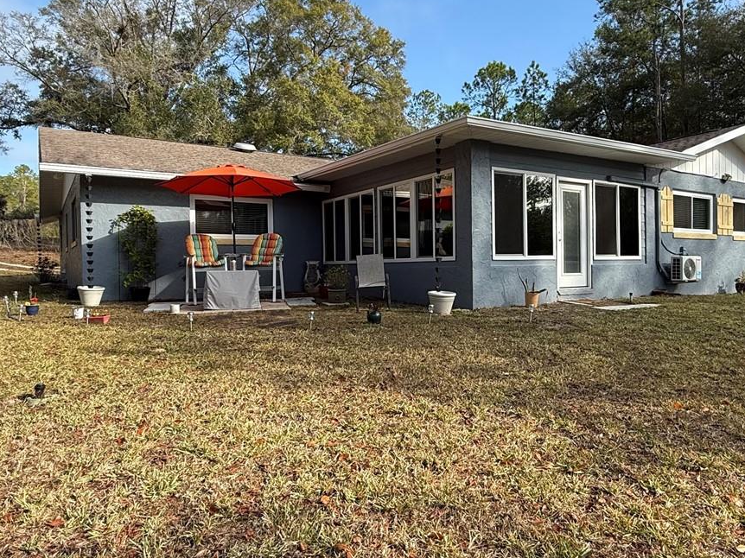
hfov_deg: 67.0
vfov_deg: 53.0
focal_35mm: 26
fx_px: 559
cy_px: 275
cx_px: 425
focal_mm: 2.22
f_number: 2.2
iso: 50
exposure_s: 1/613
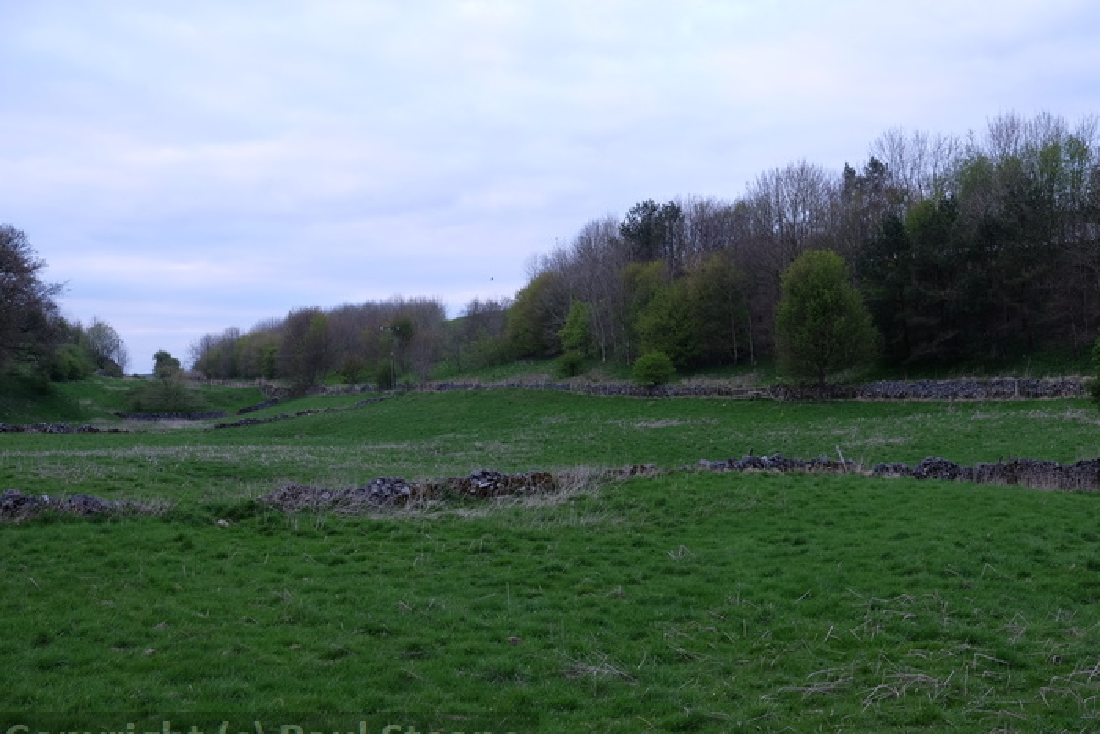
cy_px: 368
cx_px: 613
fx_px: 1314
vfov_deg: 31.2
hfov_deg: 45.3
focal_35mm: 43
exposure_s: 1/105
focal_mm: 25.4
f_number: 3.2
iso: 200
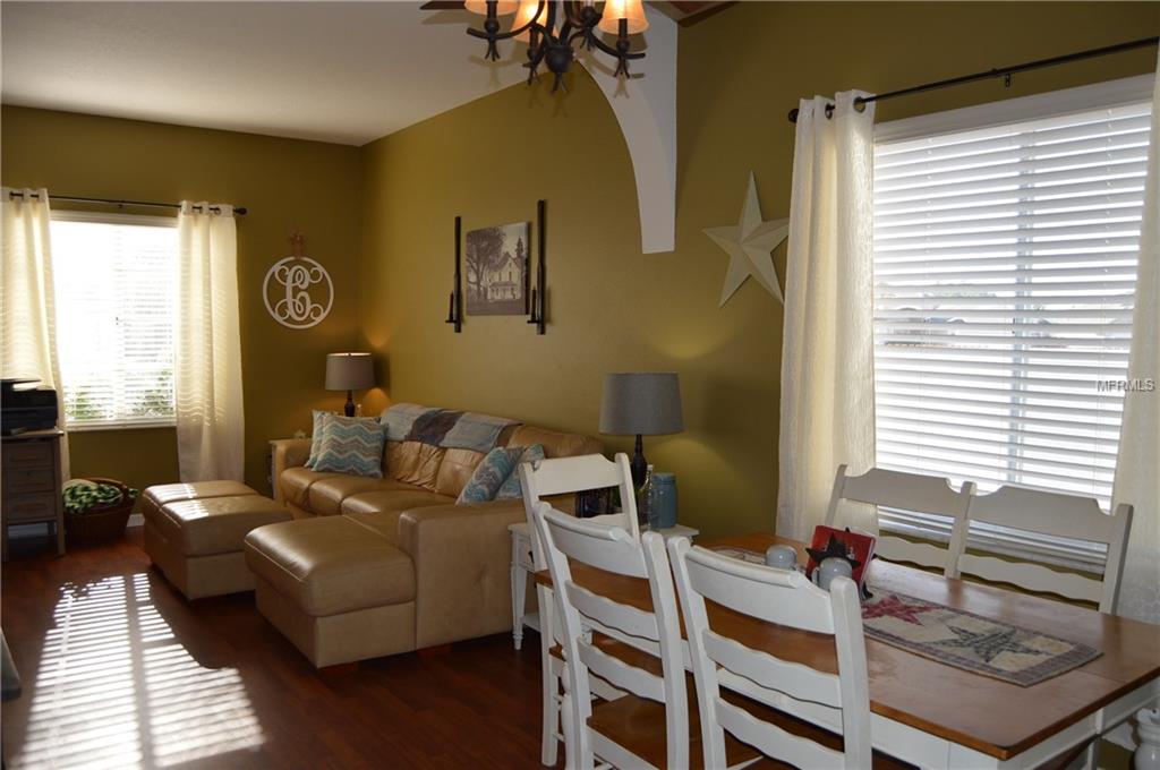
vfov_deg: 47.8
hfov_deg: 67.4
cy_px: 385
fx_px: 869
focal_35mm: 27
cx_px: 580
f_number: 4
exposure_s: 1/125
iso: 140
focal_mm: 18
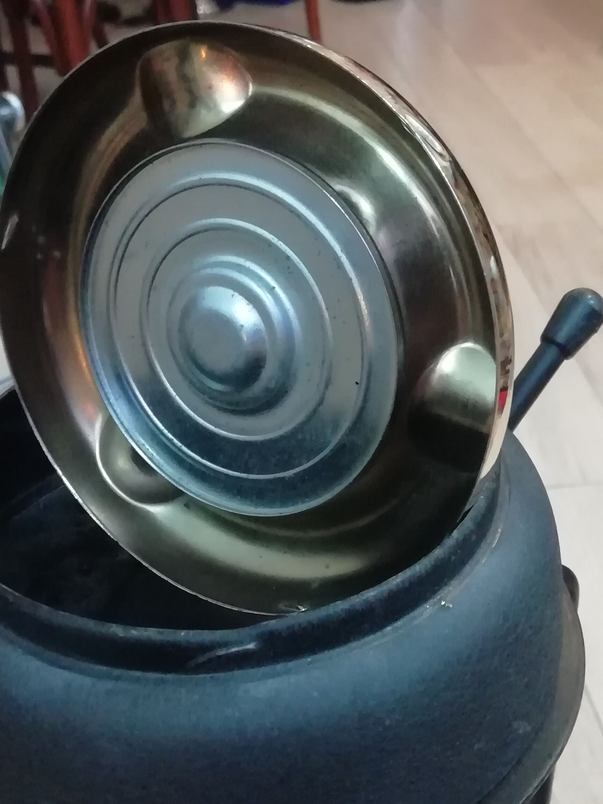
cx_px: 329
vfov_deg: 40.4
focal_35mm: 47
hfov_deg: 30.9
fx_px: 1092
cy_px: 433
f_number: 2.2
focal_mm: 3.46
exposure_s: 1/25
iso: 500
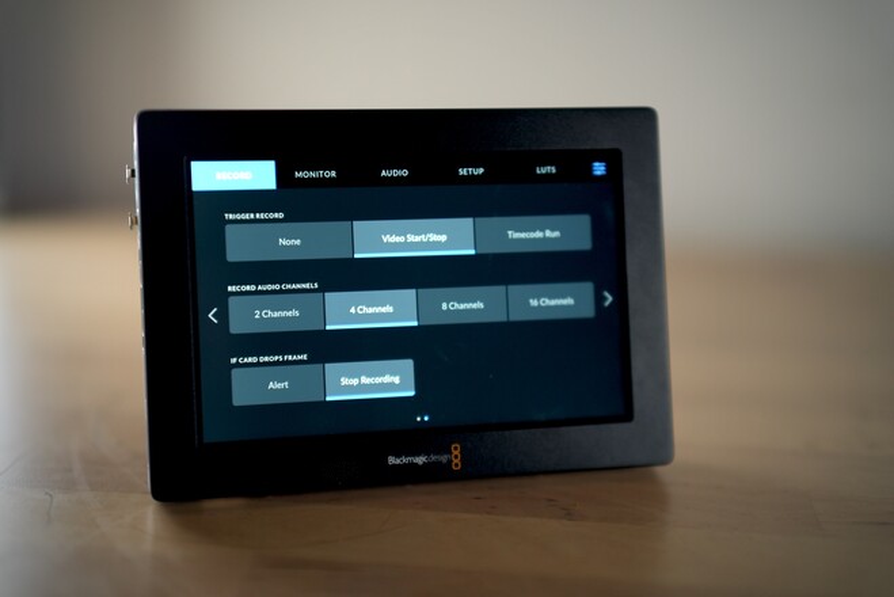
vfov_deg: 27.0
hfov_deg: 39.6
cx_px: 447
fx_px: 1242
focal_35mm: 50
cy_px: 298
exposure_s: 1/50
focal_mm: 50
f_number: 1.4
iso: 640
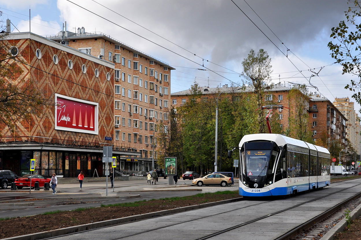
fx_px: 571
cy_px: 109
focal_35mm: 57
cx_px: 198
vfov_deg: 23.7
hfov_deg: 35.1
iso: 200
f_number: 7.1
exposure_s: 1/400
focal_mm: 34
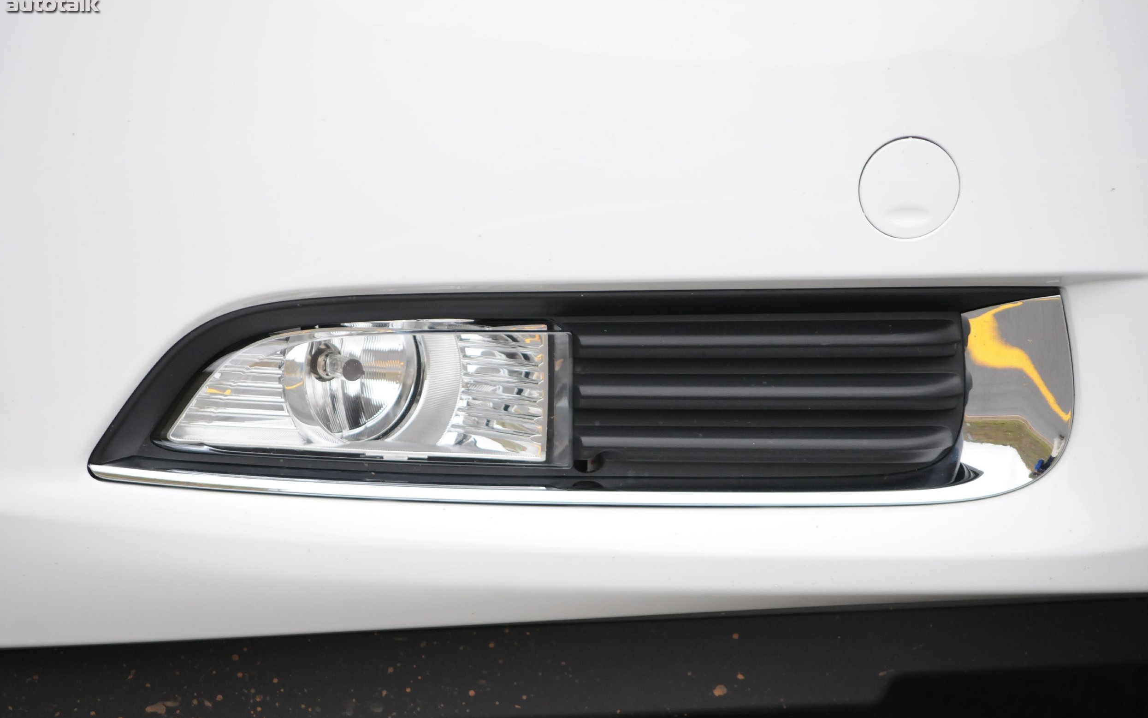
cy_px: 376
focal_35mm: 184
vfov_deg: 7.1
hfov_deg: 11.4
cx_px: 573
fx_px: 5756
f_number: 5.6
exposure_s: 1/400
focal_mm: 120
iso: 800
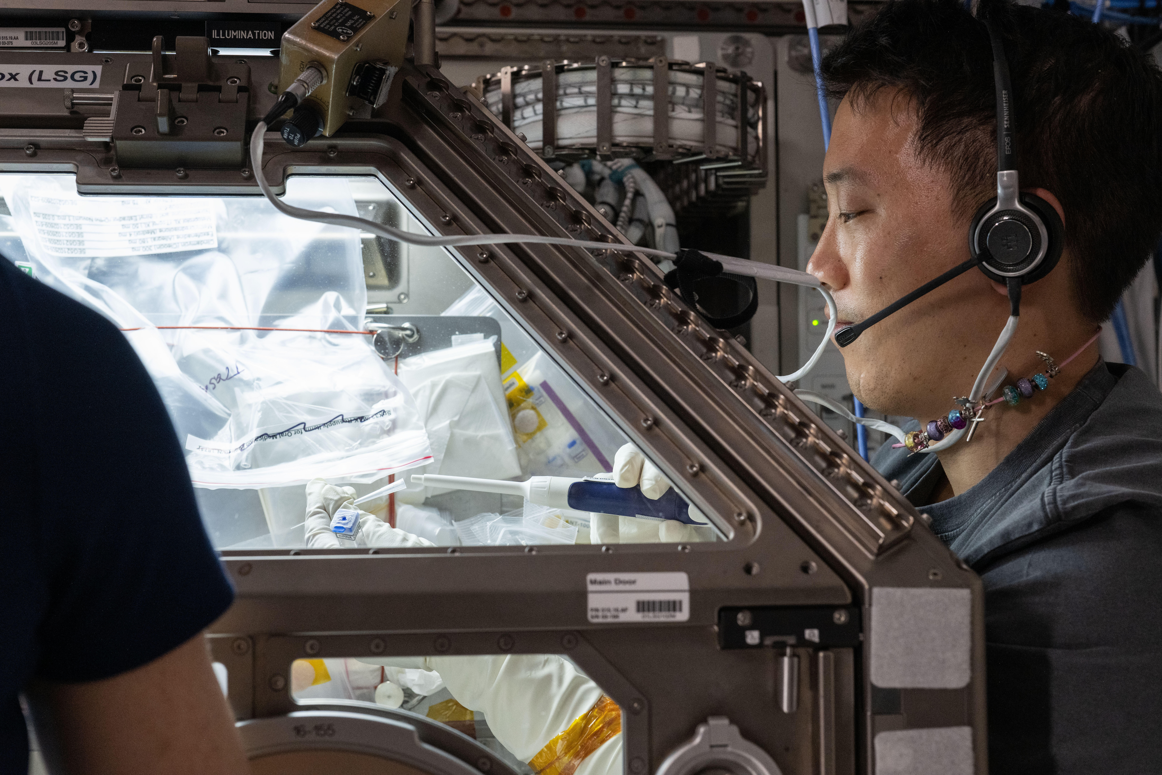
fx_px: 1614
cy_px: 388
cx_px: 581
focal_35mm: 50
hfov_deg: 39.6
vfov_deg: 27.0
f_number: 5.6
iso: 2000
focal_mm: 50
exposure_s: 1/125
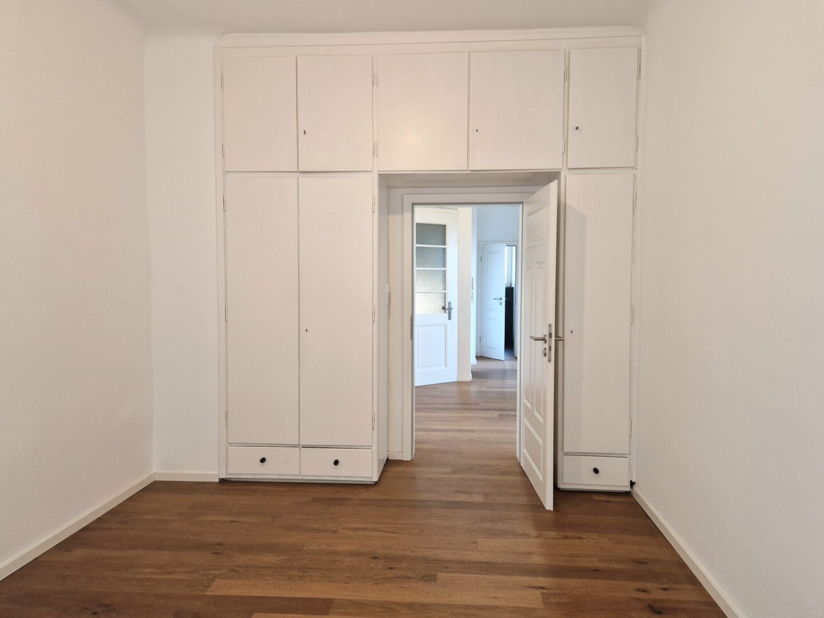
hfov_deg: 73.9
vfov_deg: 58.9
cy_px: 309
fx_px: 547
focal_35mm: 23
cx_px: 412
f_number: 1.8
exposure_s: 1/100
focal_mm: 5.4
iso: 320
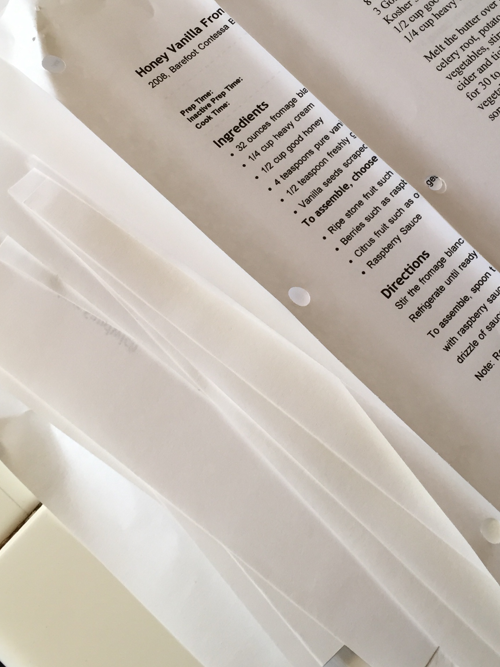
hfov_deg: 29.0
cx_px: 314
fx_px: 963
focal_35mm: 50
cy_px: 248
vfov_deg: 37.9
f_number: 2.2
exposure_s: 1/30
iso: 64
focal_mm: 4.15
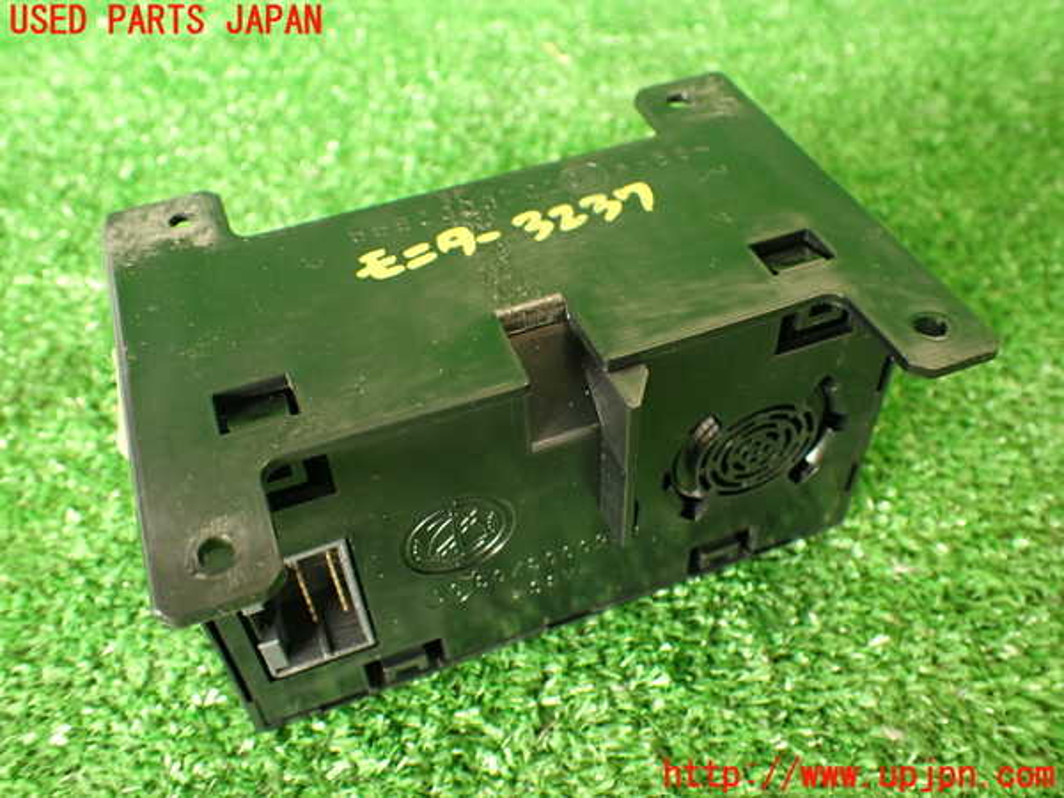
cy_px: 399
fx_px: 984
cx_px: 532
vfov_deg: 44.2
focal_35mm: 32
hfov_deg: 56.8
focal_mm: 5.79
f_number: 2.4
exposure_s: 1/30
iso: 250
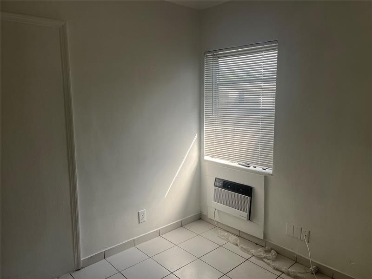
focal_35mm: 26
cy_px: 140
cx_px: 186
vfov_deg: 53.1
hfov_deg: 67.3
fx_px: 279
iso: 40
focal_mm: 5.1
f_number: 1.6
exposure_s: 1/122
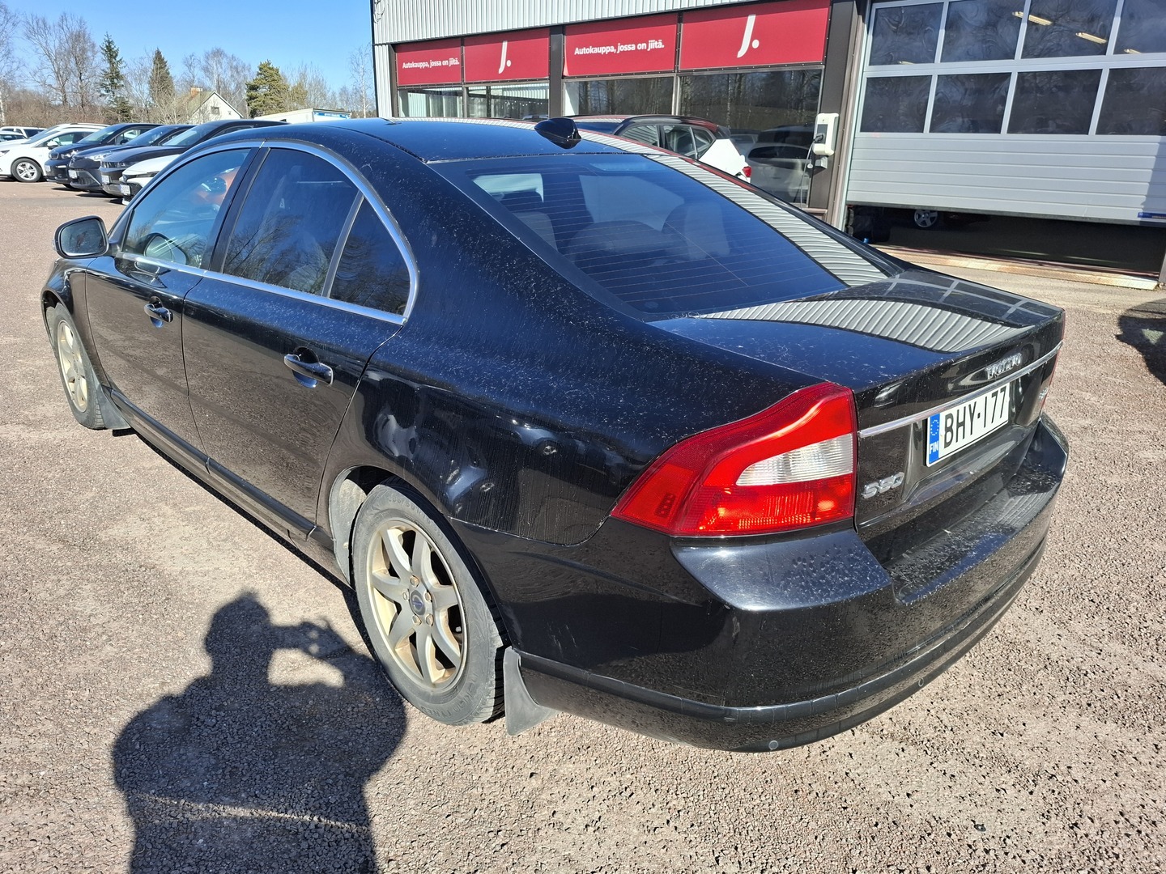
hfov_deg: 73.9
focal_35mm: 23
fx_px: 775
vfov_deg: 58.9
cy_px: 437
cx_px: 583
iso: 50
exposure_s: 1/1425
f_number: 1.8
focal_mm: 5.54
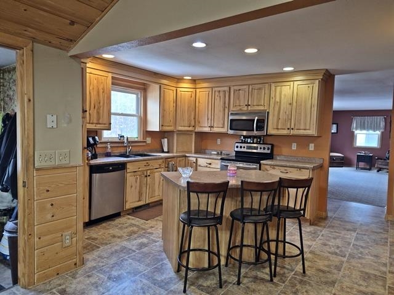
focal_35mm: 23
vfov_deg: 58.9
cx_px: 197
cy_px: 148
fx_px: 262
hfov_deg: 73.9
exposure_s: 1/120
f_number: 1.8
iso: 400
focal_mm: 5.4
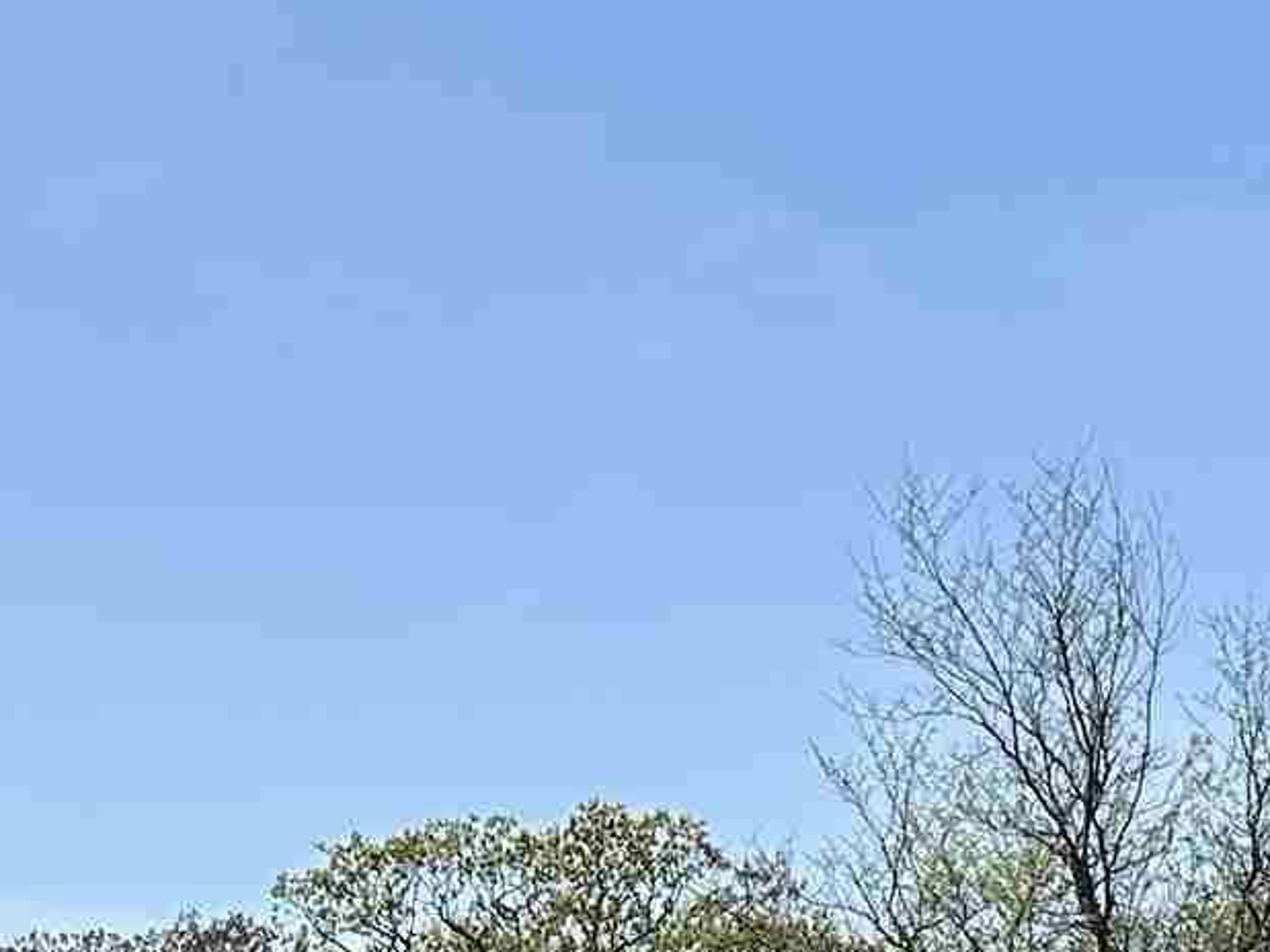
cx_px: 1016
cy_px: 2082
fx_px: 4732
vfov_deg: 10.3
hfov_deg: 15.2
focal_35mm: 129
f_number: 1.5
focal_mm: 5.7
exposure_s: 1/3460
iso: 50
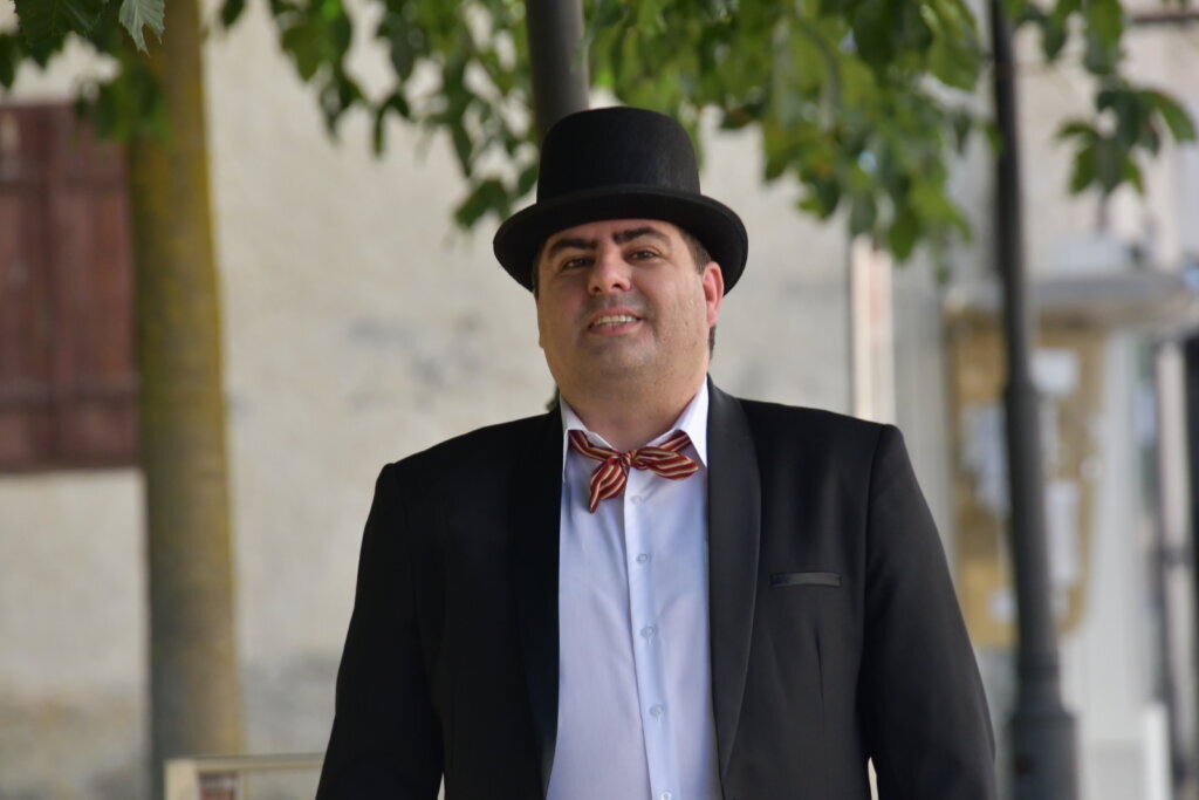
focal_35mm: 360
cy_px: 400
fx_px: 11991
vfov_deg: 3.8
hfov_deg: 5.7
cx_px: 600
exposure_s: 1/1000
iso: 1250
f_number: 8
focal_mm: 240
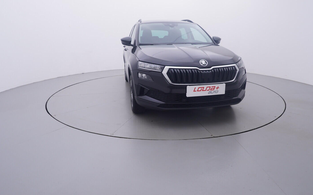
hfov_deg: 75.9
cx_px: 158
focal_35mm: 24
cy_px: 94
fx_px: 201
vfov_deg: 52.0
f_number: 5
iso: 200
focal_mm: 15
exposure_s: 1/80
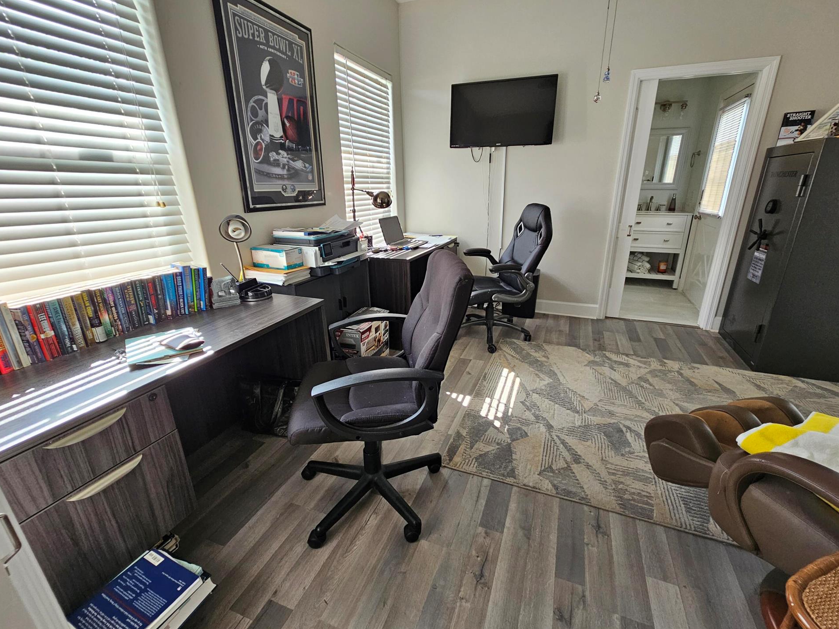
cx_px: 433
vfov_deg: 85.7
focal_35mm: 14
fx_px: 339
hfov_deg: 102.0
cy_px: 309
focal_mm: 2.2
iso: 160
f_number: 2.2
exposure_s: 1/60
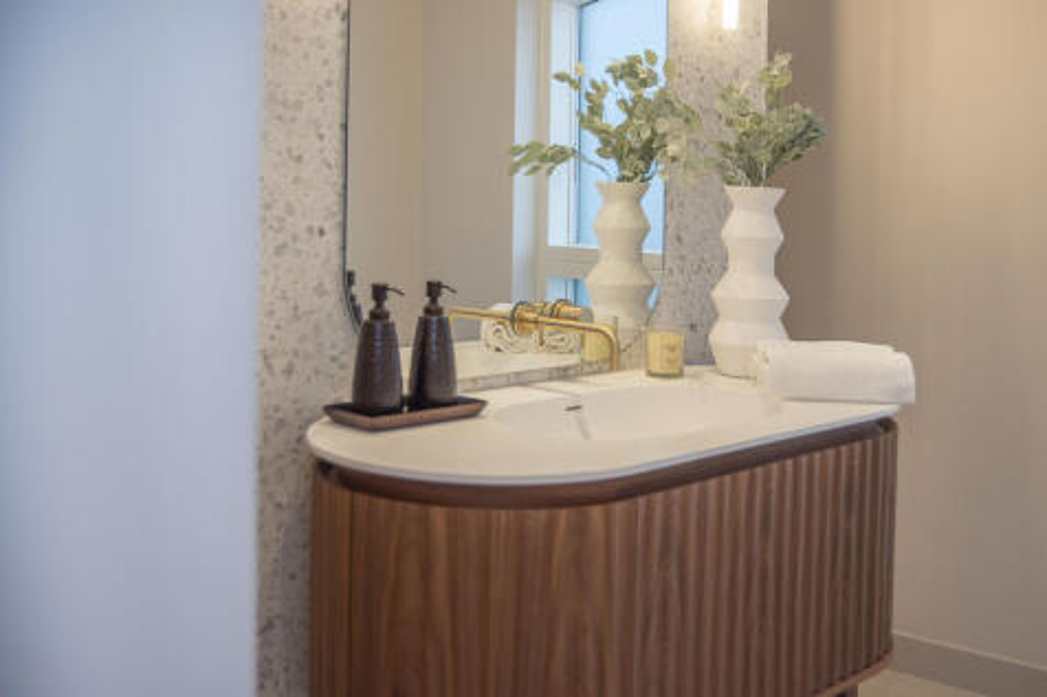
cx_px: 524
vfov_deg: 35.0
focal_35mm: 38
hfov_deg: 50.7
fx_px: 1105
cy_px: 348
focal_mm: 38
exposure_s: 1/100
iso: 500
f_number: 4.8
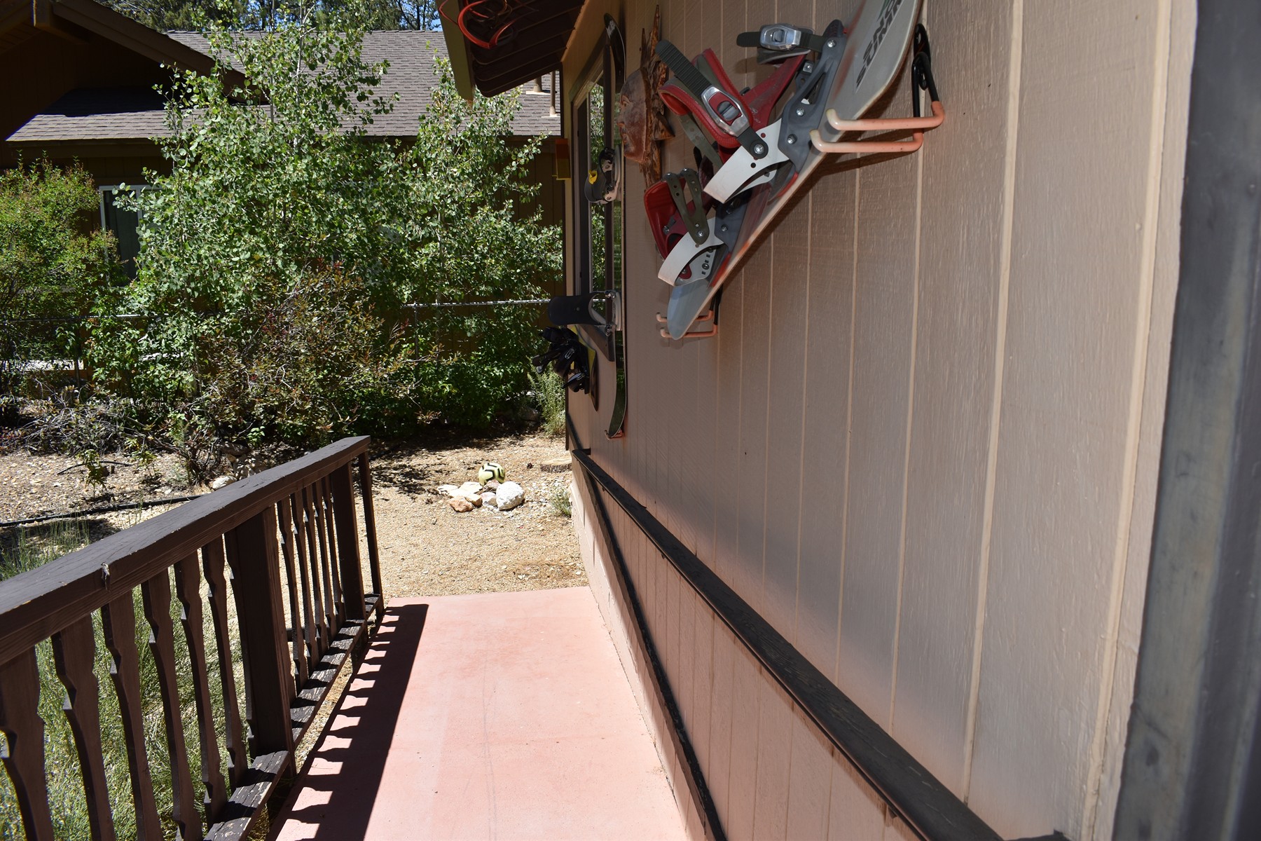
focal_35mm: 27
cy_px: 420
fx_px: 946
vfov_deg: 47.9
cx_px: 630
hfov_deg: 67.4
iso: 100
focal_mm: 18
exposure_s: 1/200
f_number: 10
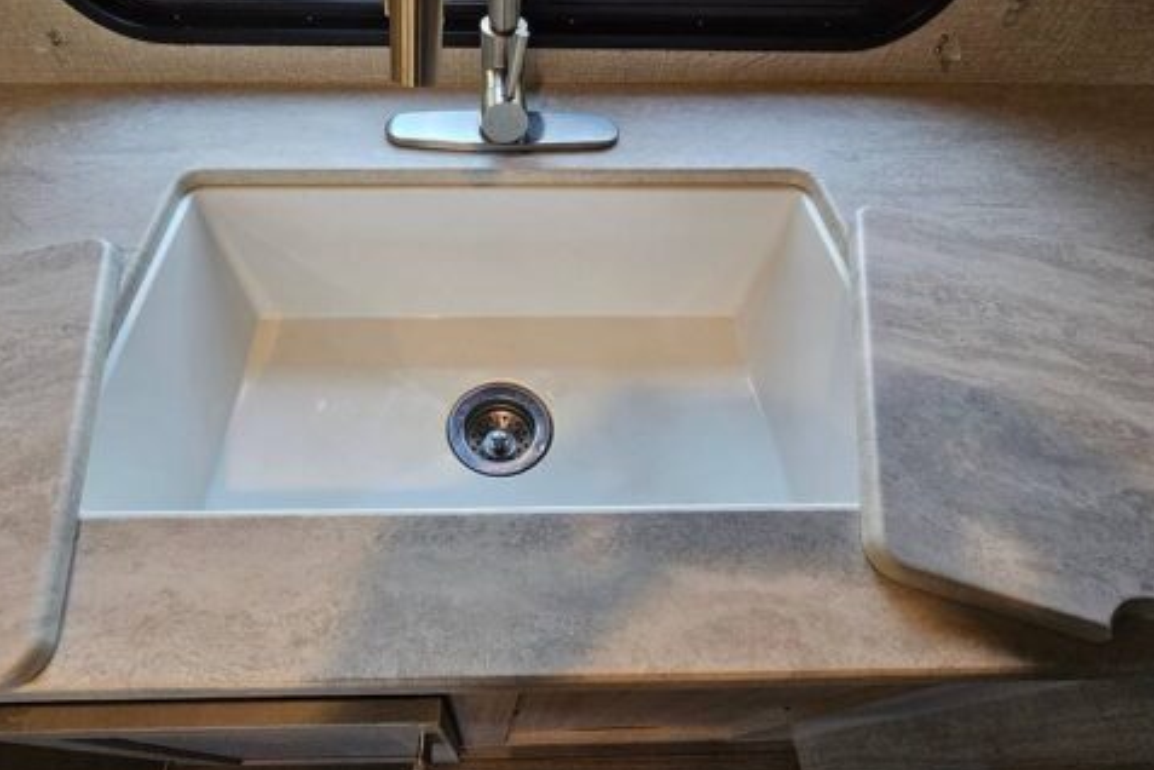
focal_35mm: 17
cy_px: 341
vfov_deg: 70.2
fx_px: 545
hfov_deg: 92.8
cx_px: 506
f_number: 2.2
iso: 250
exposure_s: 1/100
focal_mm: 2.2
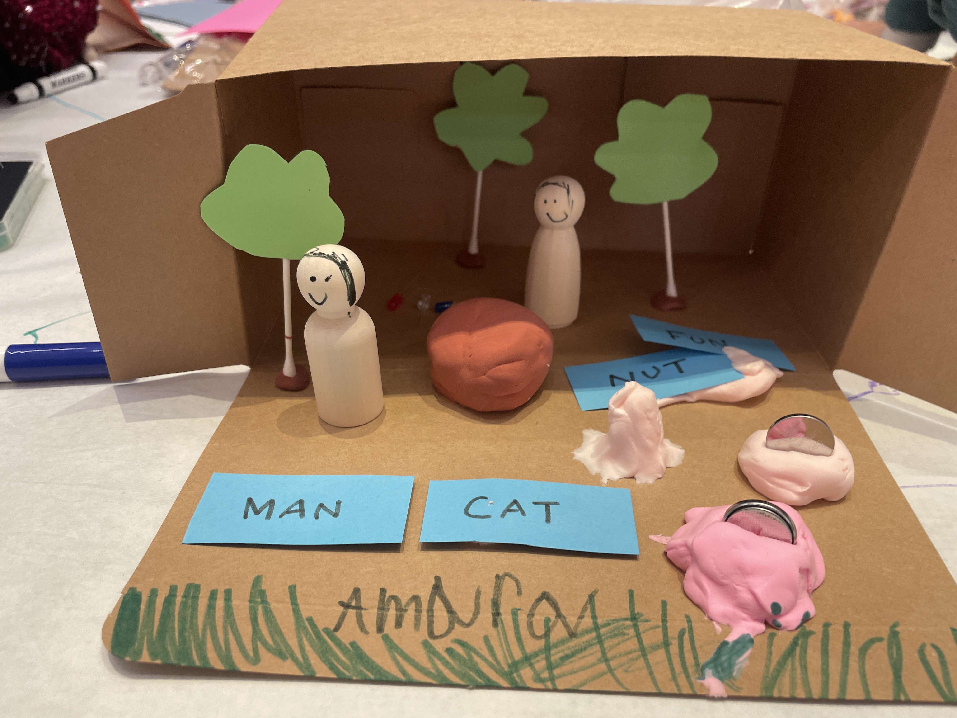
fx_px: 719
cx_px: 478
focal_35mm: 26
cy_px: 359
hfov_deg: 67.3
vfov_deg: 53.1
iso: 64
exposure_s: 1/60
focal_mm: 4.2
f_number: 1.6
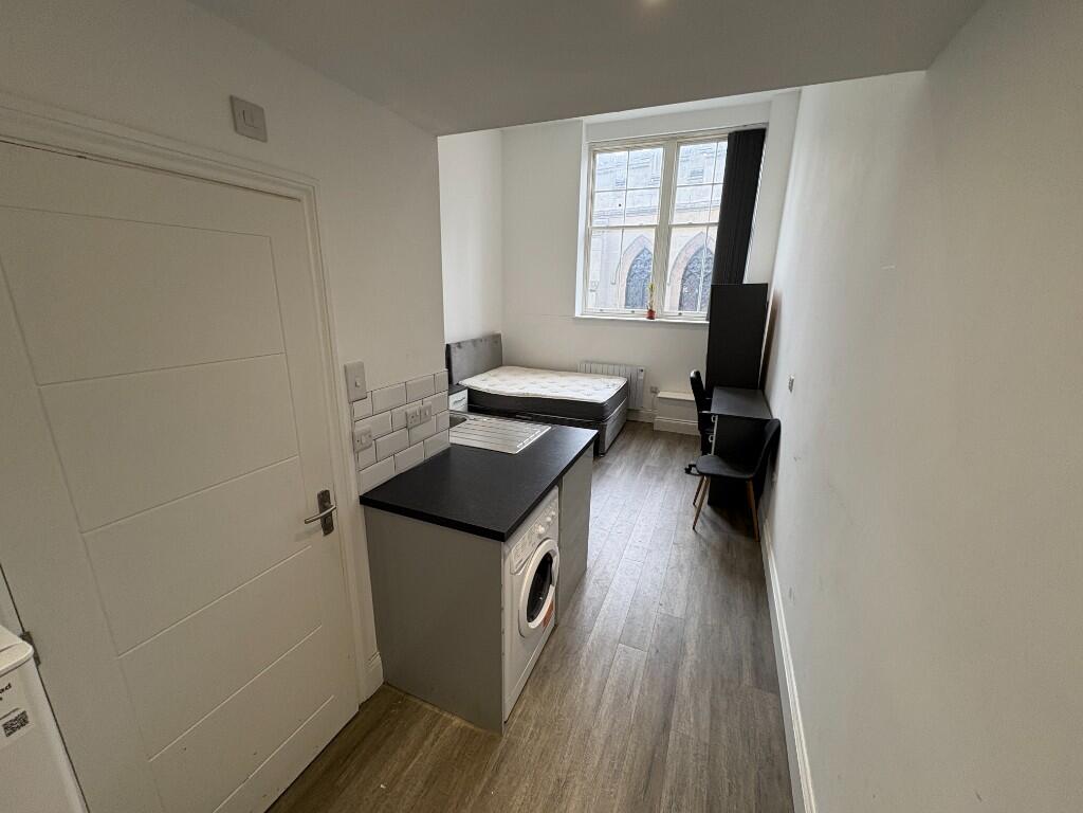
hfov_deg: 102.1
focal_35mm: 14
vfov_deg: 85.7
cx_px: 542
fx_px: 438
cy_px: 406
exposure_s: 1/100
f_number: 2.2
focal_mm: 2.22
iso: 160
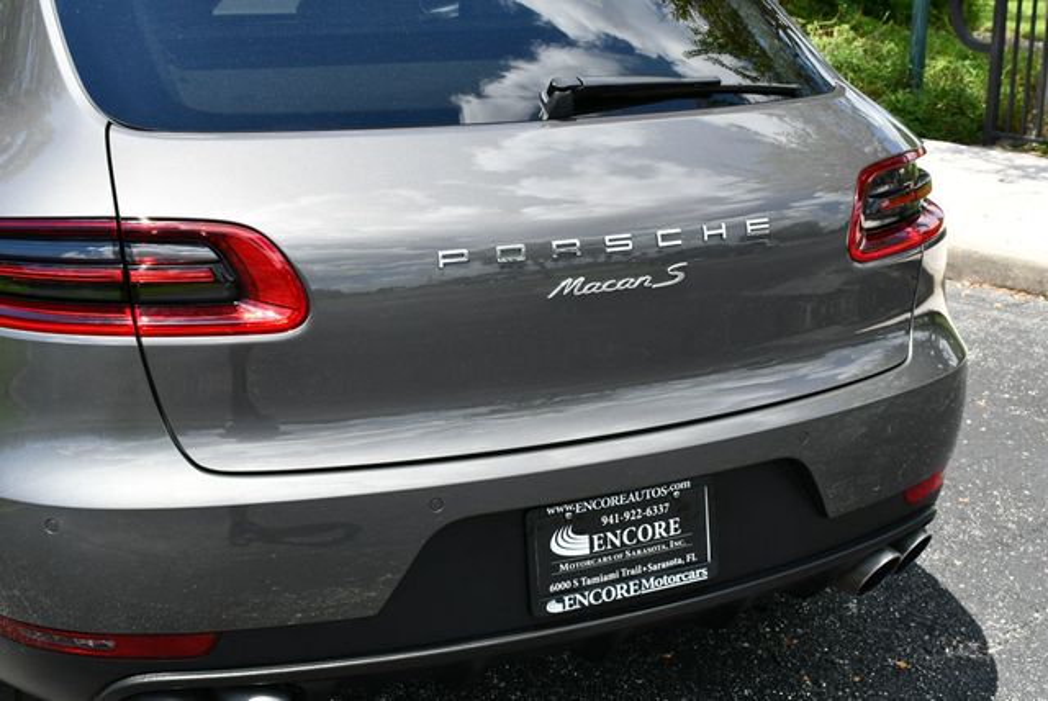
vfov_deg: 27.0
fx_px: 1457
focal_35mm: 50
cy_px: 350
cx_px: 524
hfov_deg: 39.6
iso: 180
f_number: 8
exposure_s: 1/250
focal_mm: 25
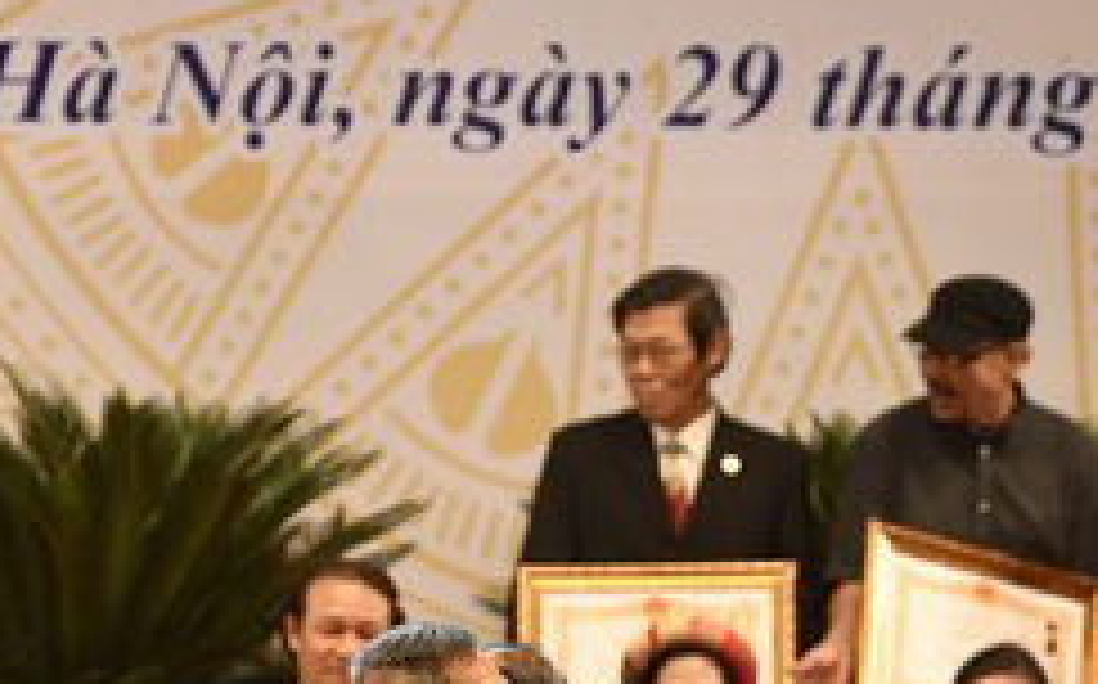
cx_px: 360
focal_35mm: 469
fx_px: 14021
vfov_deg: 2.8
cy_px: 936
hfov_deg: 4.5
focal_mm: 170
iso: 800
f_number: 3.5
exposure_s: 1/200
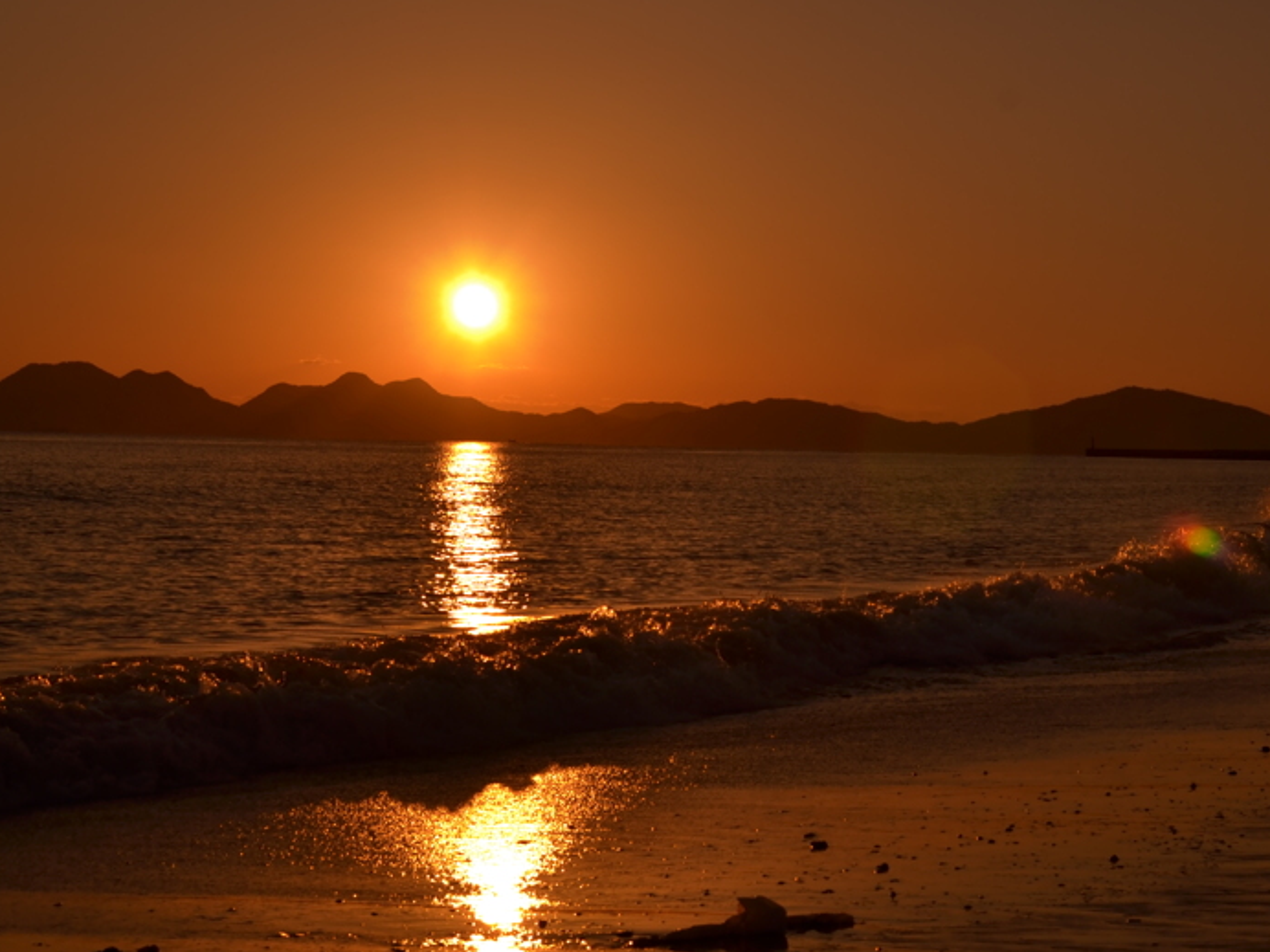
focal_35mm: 75
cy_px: 413
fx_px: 2741
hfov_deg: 26.0
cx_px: 784
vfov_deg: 19.7
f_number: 9
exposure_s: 1/640
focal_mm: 35
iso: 100
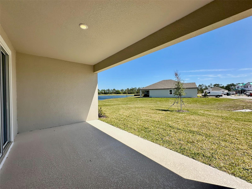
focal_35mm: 14
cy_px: 94
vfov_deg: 85.7
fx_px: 102
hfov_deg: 102.1
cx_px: 126
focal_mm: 2.22
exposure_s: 1/2174
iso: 40
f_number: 2.2
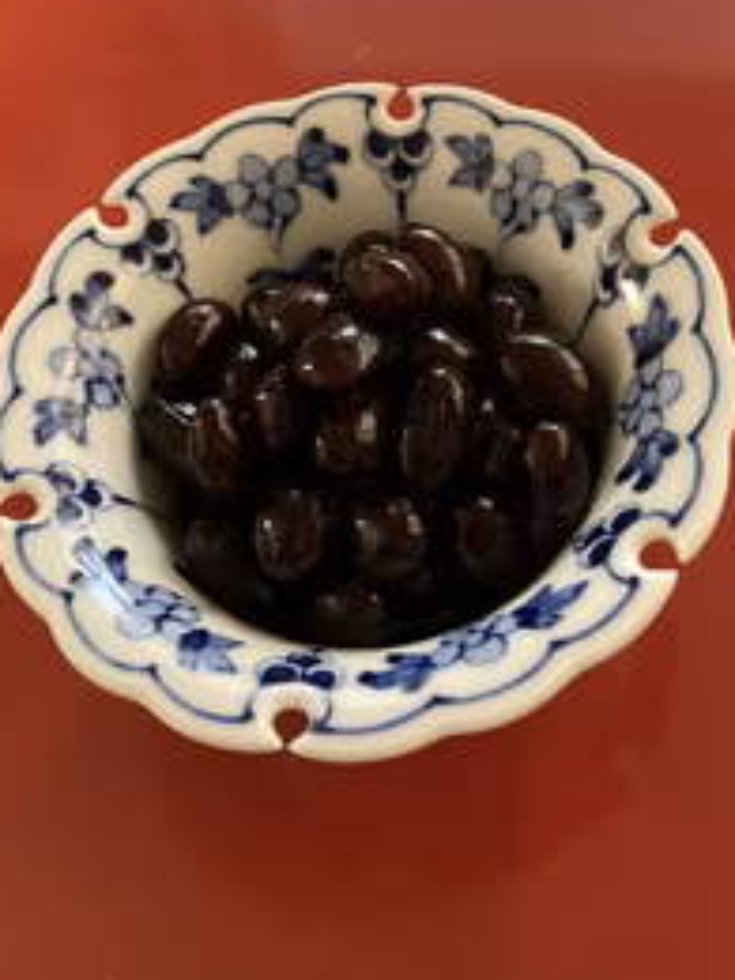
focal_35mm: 43
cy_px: 279
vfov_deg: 42.8
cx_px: 400
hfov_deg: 33.6
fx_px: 1217
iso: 160
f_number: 1.8
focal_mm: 3.99
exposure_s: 1/60
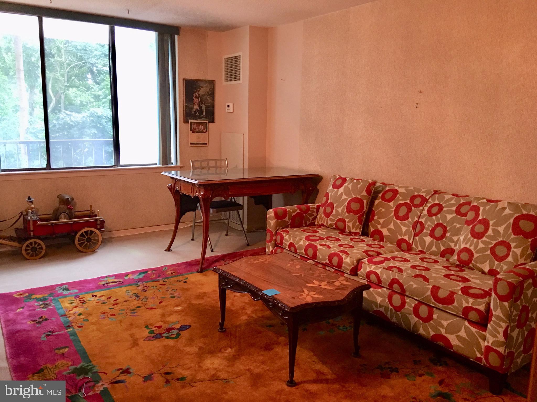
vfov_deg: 48.2
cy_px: 201
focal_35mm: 29
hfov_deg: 61.7
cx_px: 268
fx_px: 450
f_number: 2.2
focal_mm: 4.15
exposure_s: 1/4
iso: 50
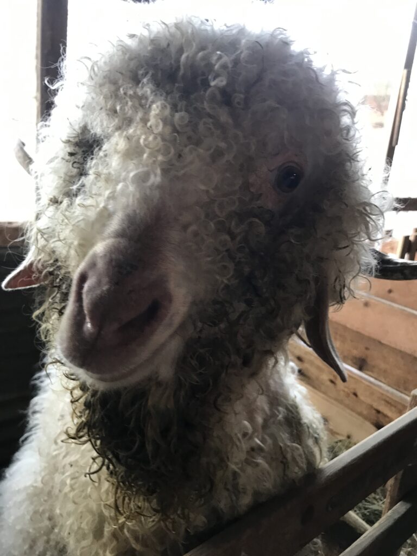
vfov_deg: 63.4
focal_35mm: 28
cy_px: 278
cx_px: 208
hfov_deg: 49.7
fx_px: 450
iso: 32
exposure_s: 1/25
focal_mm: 3.99
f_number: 1.8
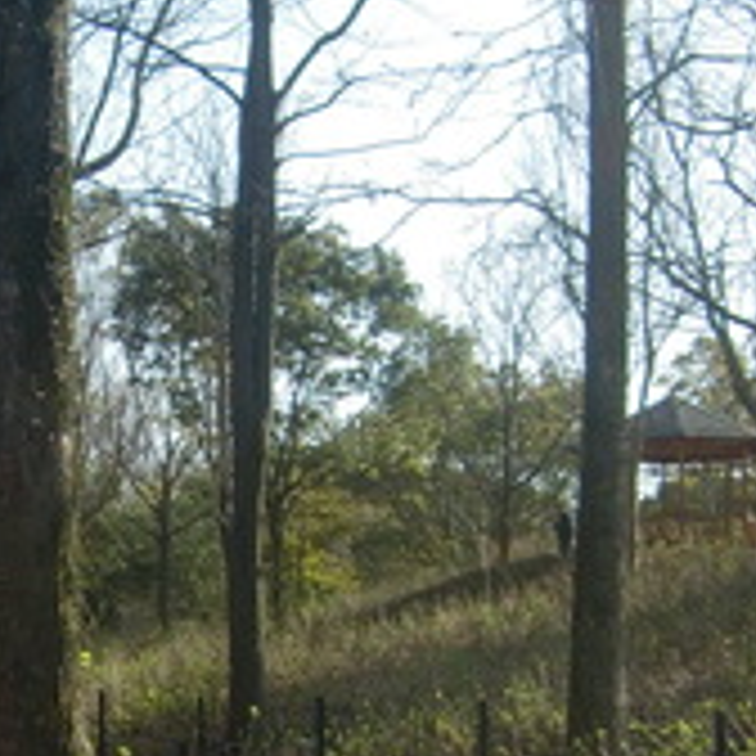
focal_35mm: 103
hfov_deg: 16.6
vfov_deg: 16.7
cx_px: 45
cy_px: 659
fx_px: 2545
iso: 64
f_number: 2.6
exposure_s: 1/640
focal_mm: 4.9
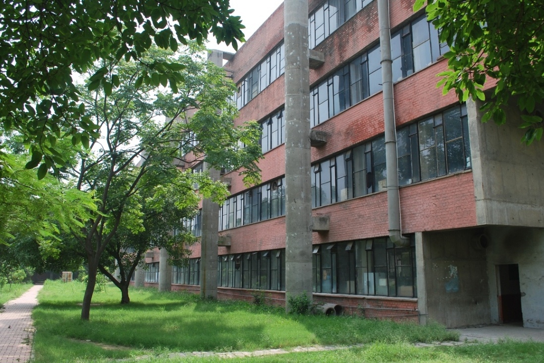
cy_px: 182
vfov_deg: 47.9
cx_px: 272
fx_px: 408
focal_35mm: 27
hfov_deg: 67.4
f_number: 6.3
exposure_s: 1/160
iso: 100
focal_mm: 18
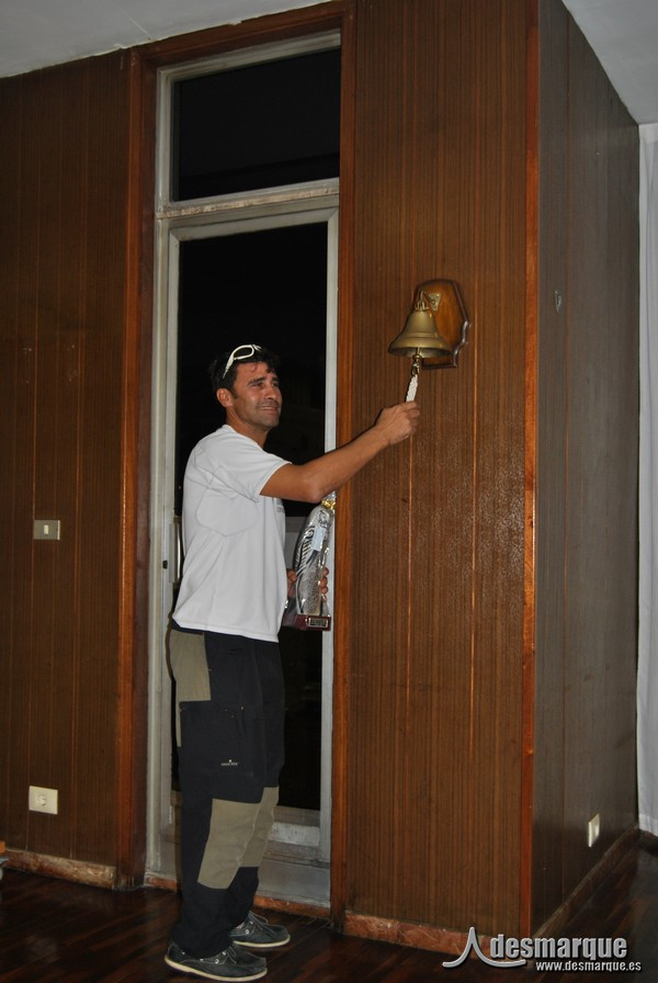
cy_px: 492
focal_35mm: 39
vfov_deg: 49.5
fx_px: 1066
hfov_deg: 34.3
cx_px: 329
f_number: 4
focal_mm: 26
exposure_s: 1/60
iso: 200
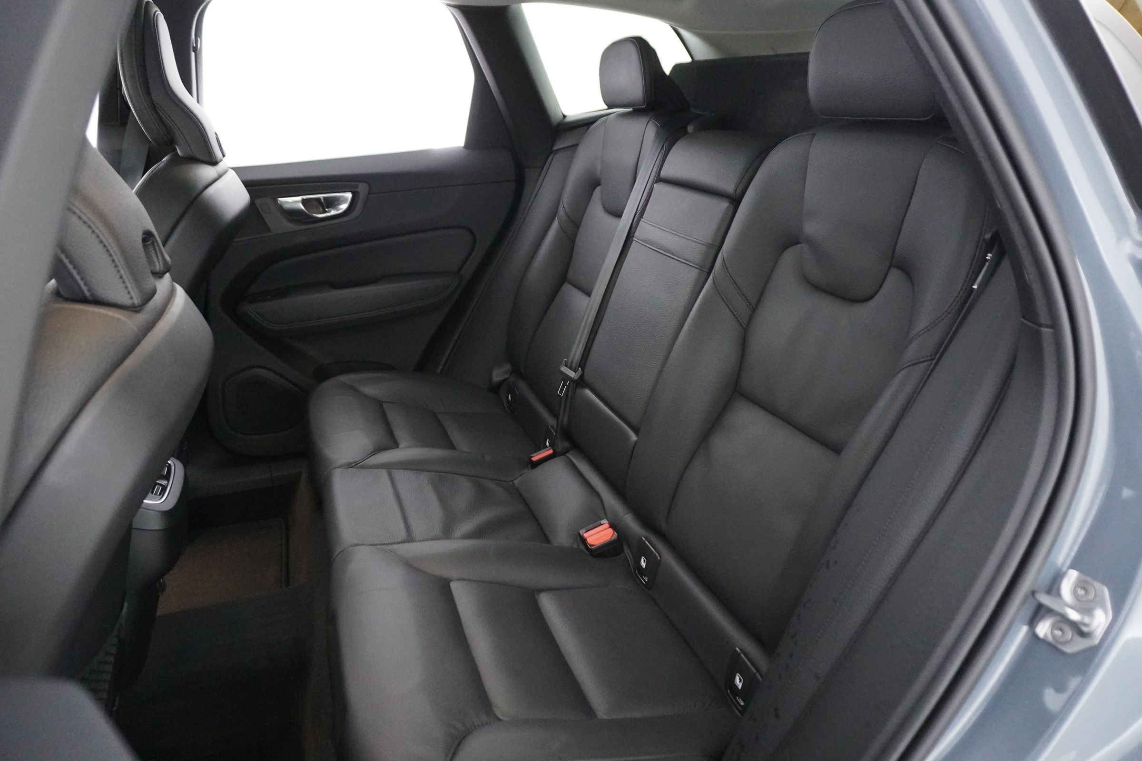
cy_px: 370
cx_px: 572
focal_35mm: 25
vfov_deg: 51.3
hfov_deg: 71.5
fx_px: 793
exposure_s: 1/50
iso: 6400
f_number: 3.5
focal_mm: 16
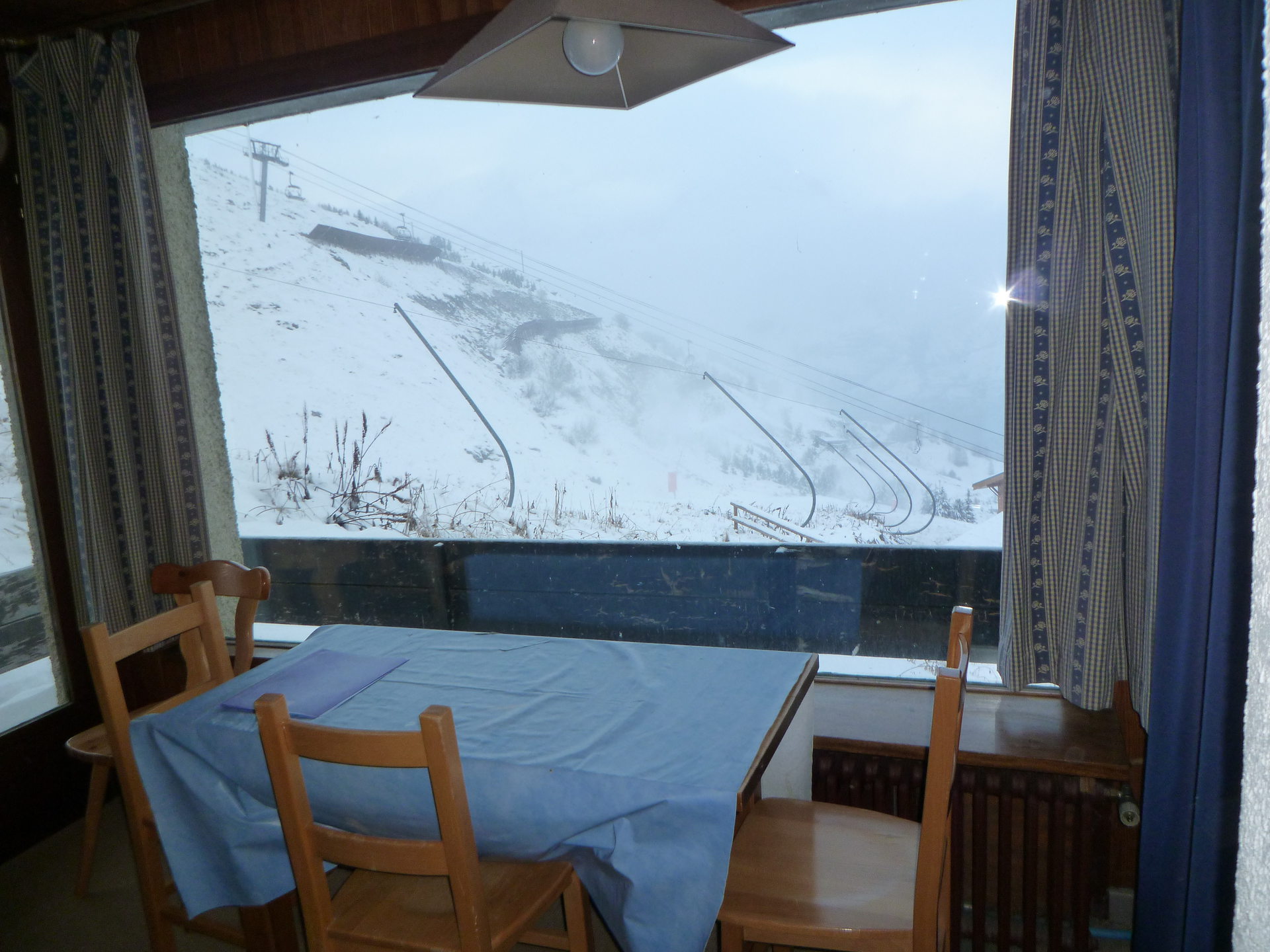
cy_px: 476
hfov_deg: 69.4
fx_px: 917
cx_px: 635
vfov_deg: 54.9
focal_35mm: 25
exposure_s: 1/100
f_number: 3.5
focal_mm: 4.5
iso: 125
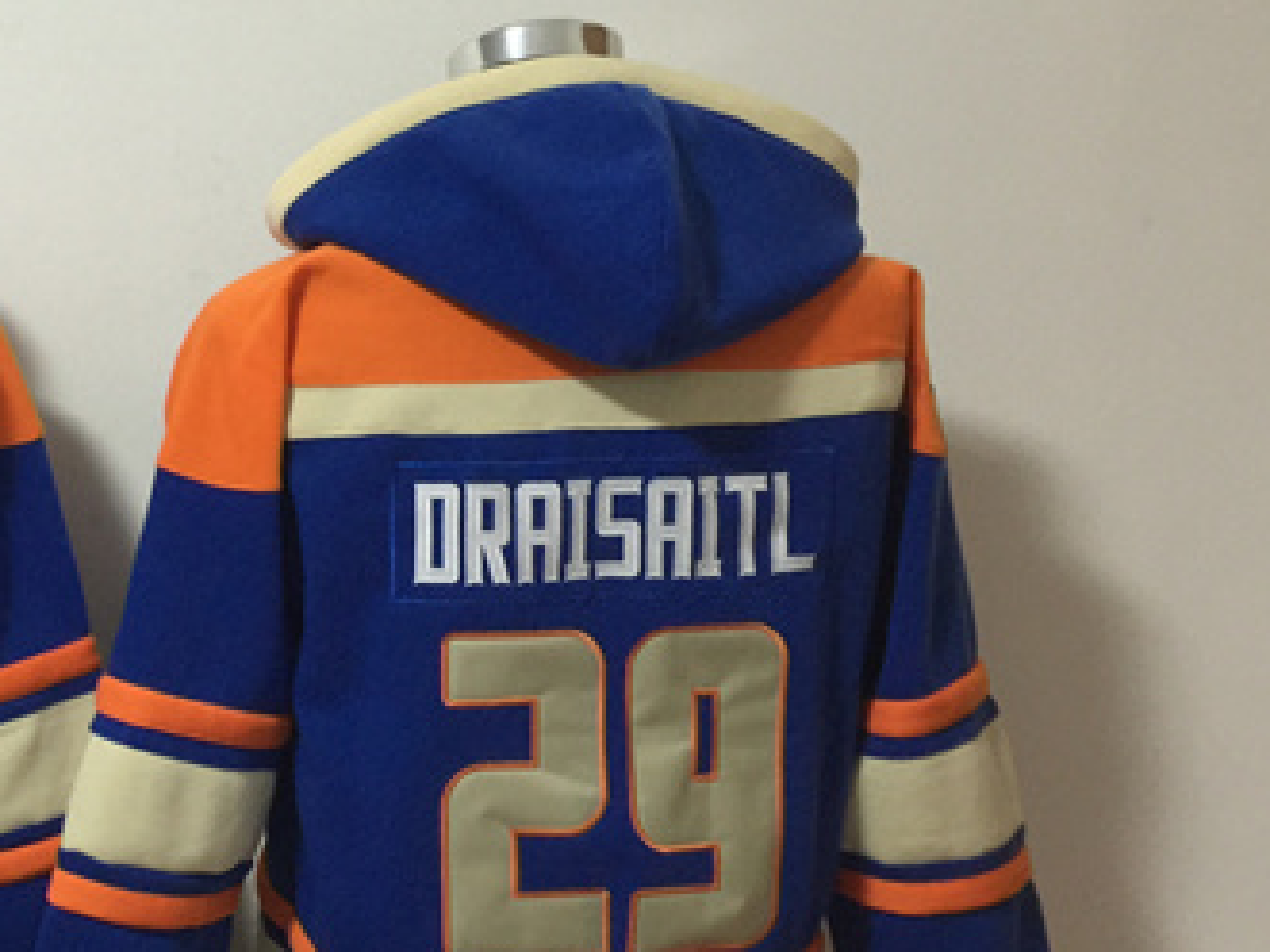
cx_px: 77
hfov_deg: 31.8
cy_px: 493
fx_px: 2090
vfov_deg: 25.6
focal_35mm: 57
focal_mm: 4.15
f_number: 2.2
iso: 125
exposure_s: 1/10
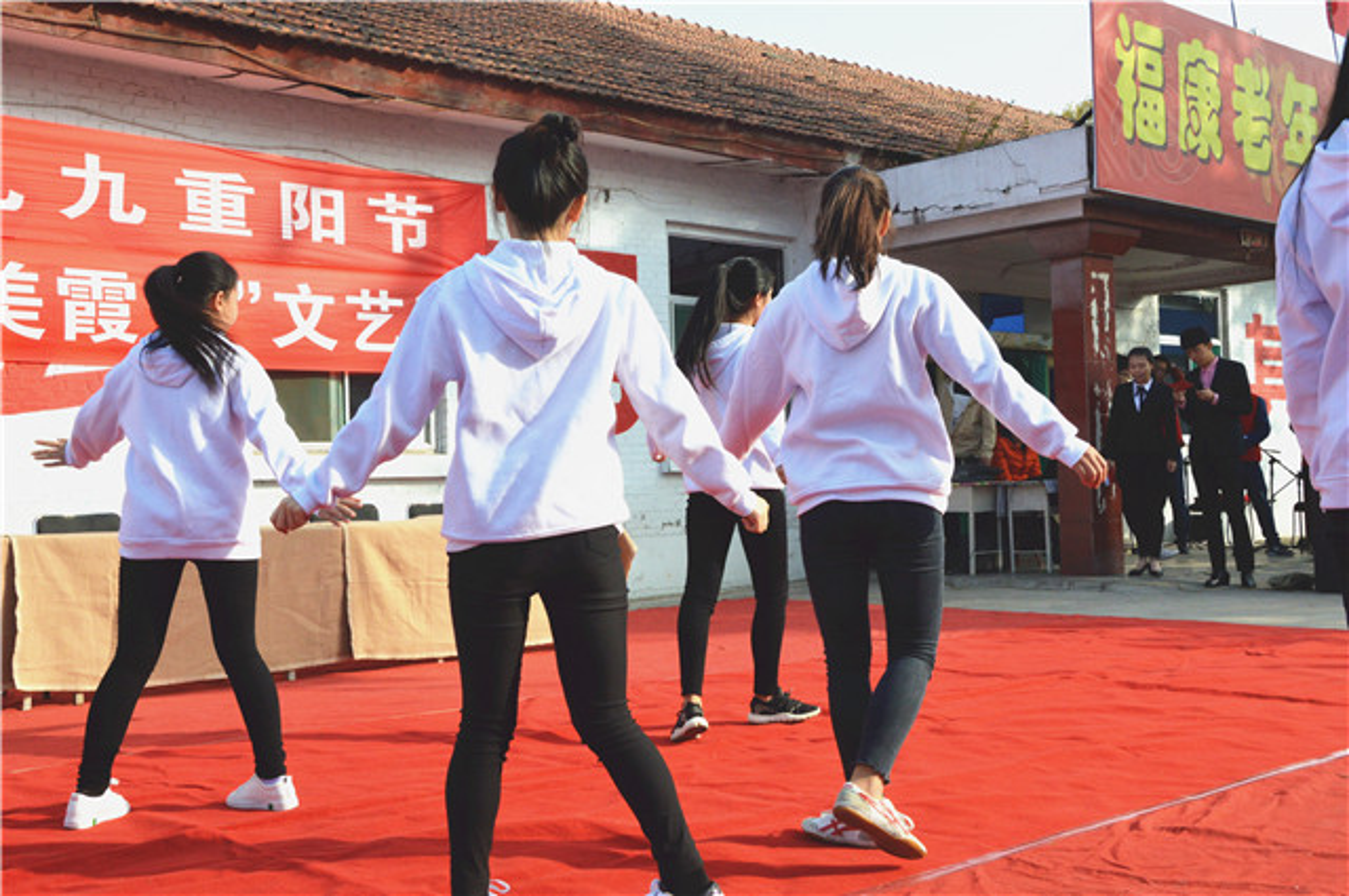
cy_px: 448
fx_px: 1460
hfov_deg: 49.6
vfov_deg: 34.1
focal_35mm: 39
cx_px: 674
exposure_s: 1/500
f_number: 11
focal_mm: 26
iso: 800
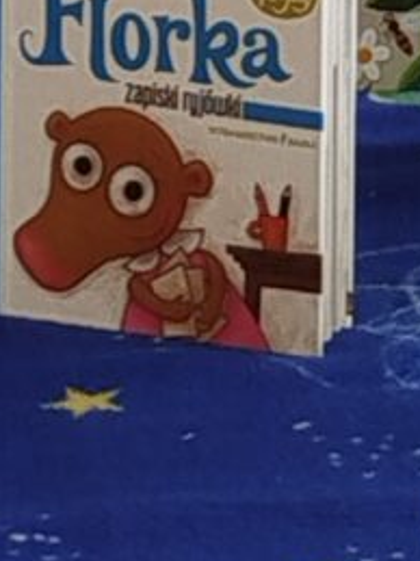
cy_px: -988
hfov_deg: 4.0
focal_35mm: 374
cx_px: 468
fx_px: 6055
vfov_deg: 5.1
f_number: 1.7
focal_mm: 5.31
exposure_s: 1/50
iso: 80
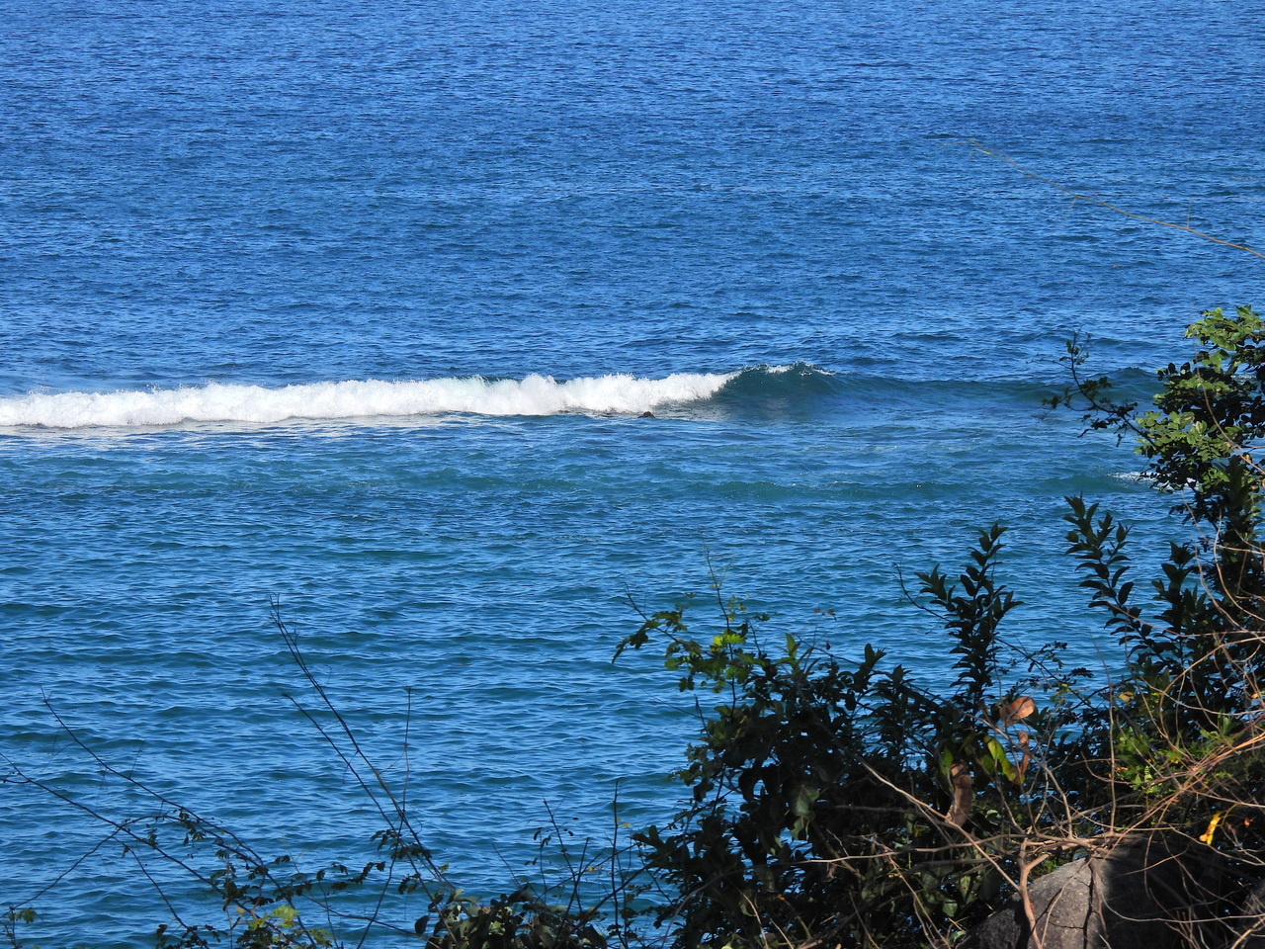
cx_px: 632
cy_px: 474
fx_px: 8771
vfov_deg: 6.2
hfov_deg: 8.2
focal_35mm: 240
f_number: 4.5
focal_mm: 42.8
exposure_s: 1/1000
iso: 100
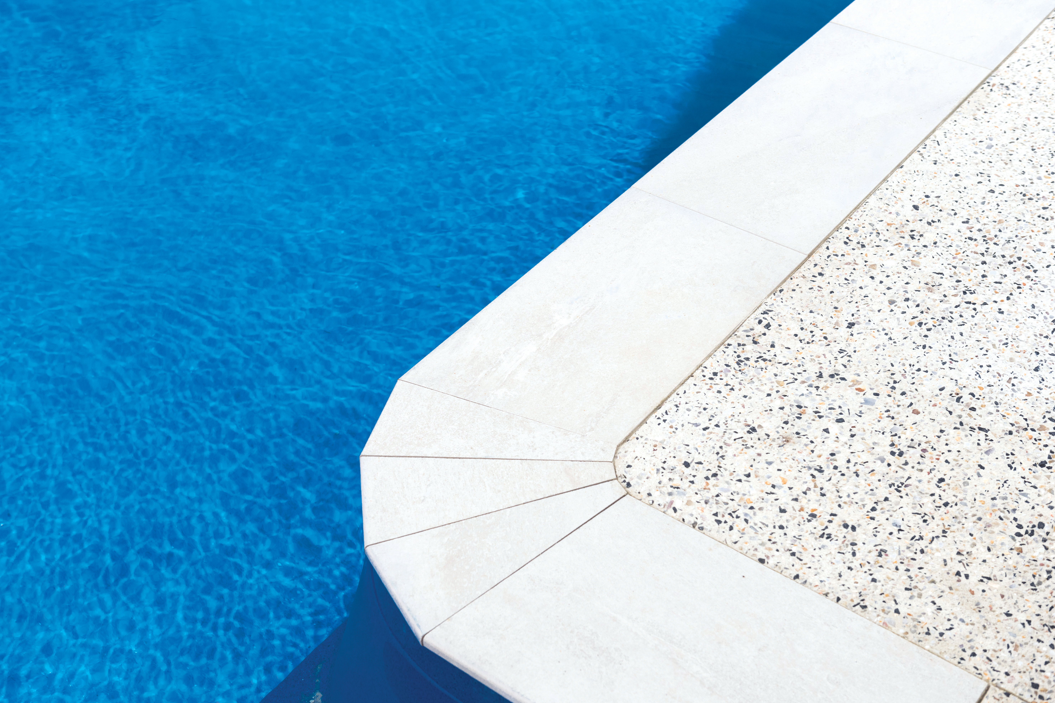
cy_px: 356
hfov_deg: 40.3
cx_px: 522
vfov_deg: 27.5
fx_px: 1436
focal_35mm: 49
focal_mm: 48
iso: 250
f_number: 5.6
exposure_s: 1/2000
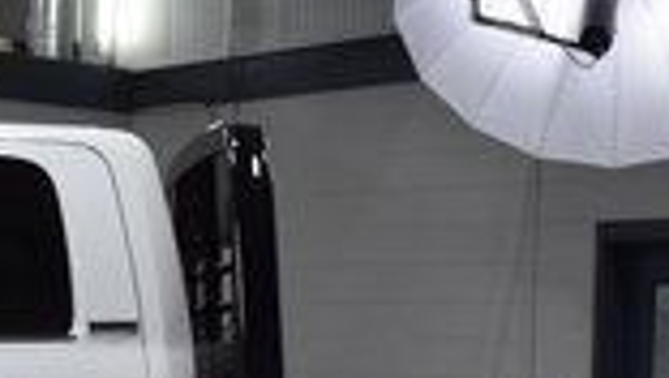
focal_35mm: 116
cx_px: 34
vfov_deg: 10.2
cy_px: 535
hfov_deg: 18.1
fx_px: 2059
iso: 900
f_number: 8
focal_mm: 18
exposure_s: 1/60
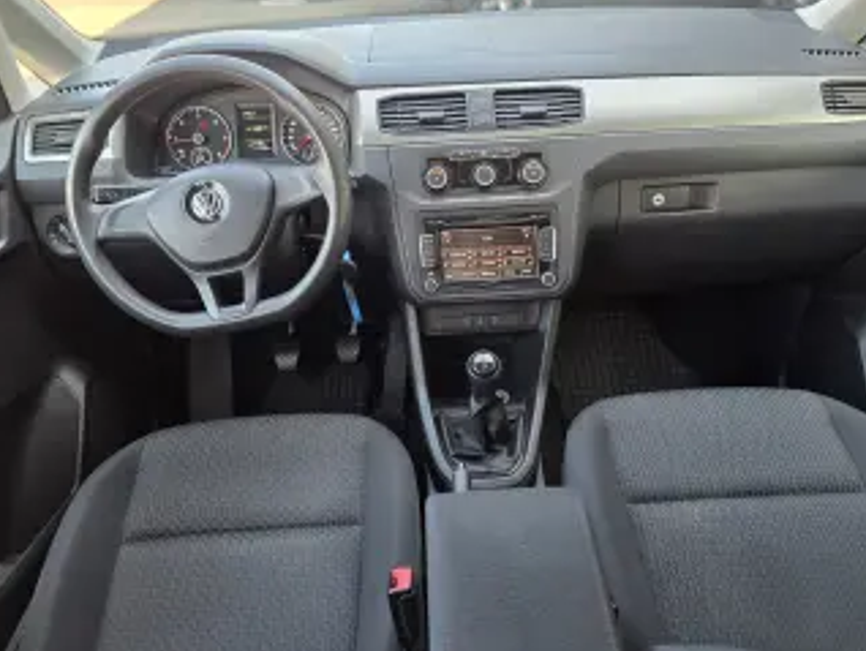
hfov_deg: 67.2
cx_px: 452
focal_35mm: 26
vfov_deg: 53.1
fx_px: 651
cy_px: 308
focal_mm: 6.3
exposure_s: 1/100
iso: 160
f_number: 1.7
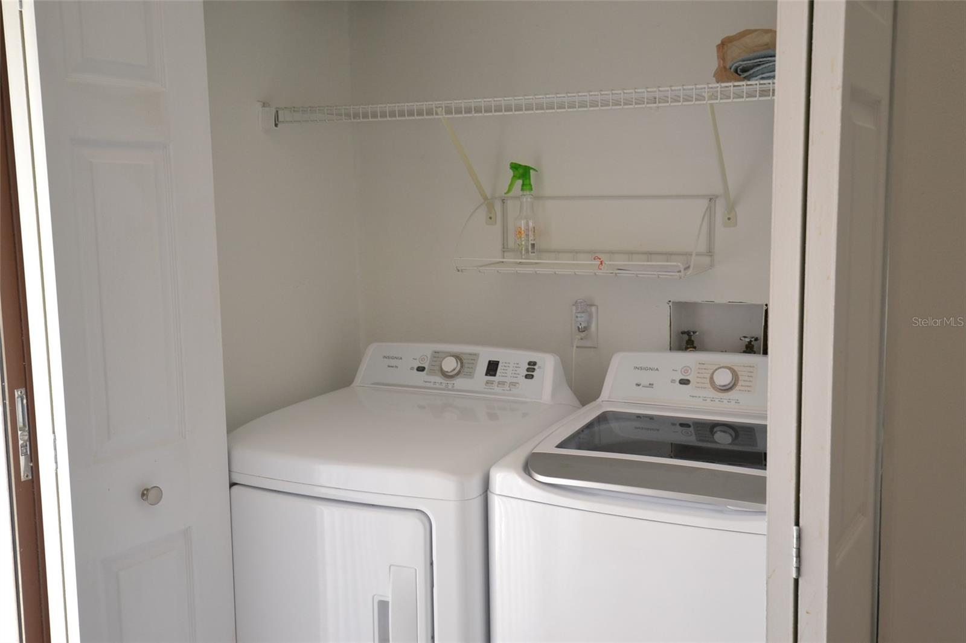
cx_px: 483
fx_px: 966
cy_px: 322
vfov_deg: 36.9
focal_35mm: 36
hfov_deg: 53.1
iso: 640
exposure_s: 1/60
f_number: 4.5
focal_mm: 24
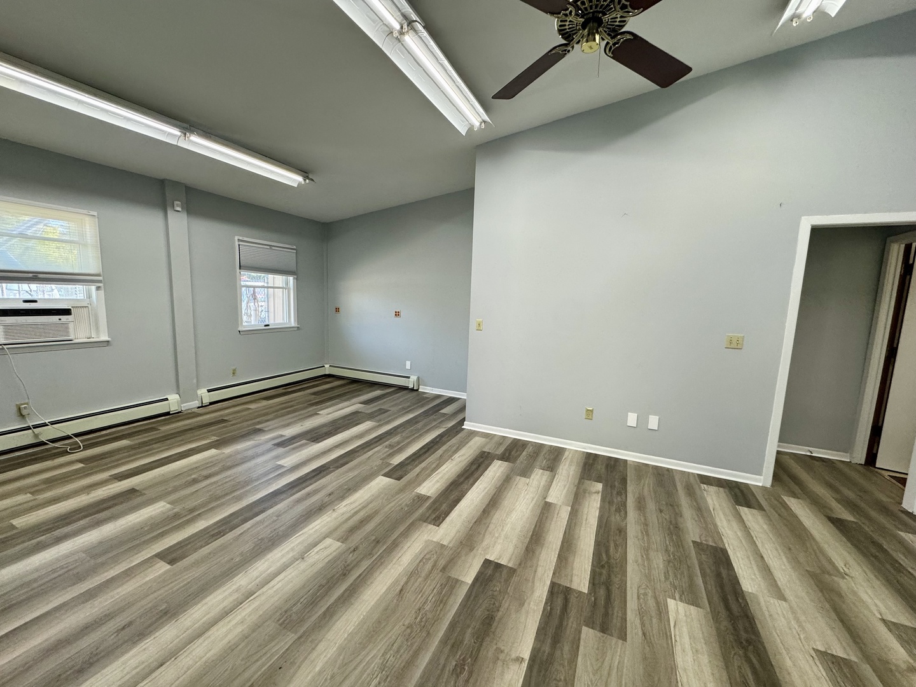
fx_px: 370
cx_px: 458
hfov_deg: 102.1
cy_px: 344
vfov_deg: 85.7
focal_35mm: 14
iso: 200
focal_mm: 2.22
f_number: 2.2
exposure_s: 1/120
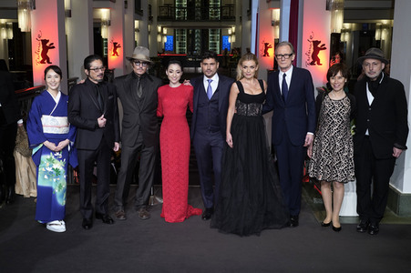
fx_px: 468
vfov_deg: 32.6
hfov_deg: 47.4
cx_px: 206
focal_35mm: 41
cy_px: 136
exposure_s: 1/80
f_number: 7.1
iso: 1000
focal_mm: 41
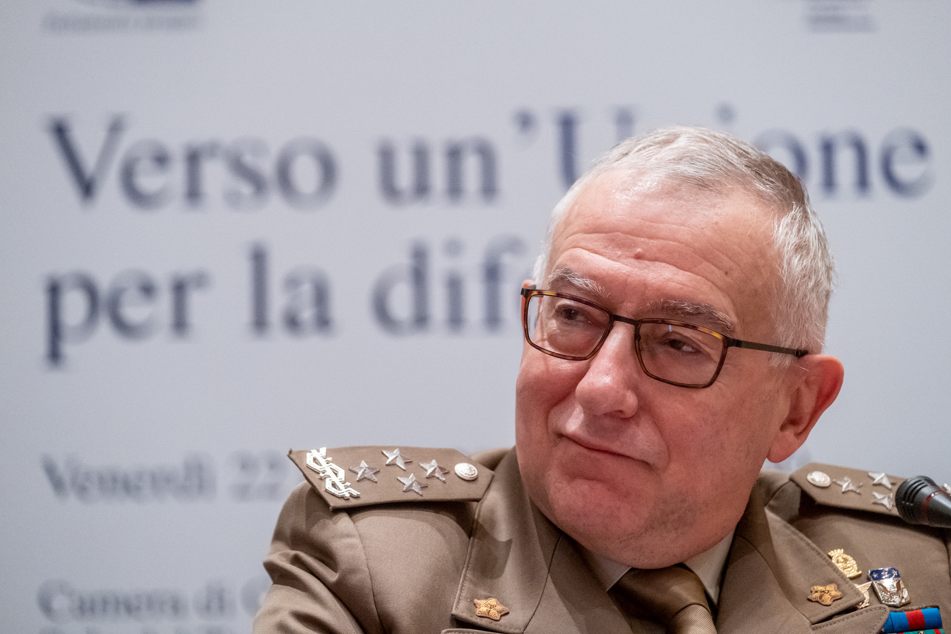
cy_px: 317
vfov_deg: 8.6
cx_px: 476
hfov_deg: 12.9
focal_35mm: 159
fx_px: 4199
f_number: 2.8
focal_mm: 106
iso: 5000
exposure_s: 1/280
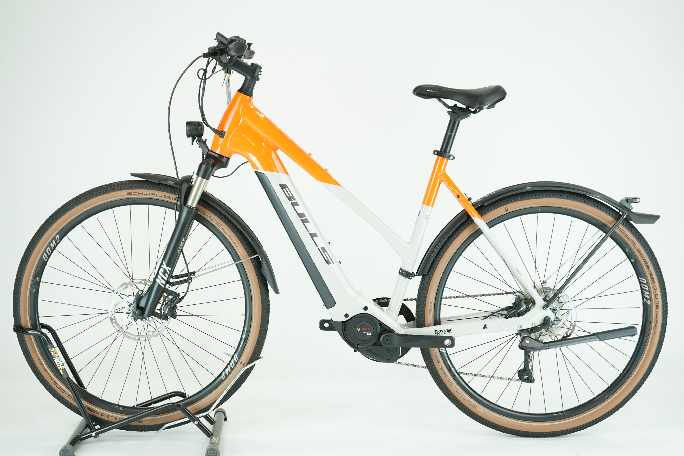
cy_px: 228
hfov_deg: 35.1
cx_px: 342
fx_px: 1083
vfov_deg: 23.8
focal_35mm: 57
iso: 1600
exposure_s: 1/200
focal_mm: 57
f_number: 5.6
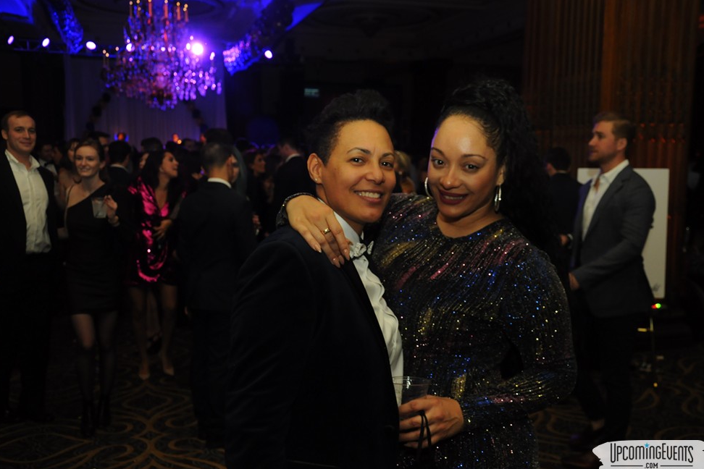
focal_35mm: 39
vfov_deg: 34.6
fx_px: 753
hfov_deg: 50.1
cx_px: 353
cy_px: 239
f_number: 5.6
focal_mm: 25
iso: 800
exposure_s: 1/60
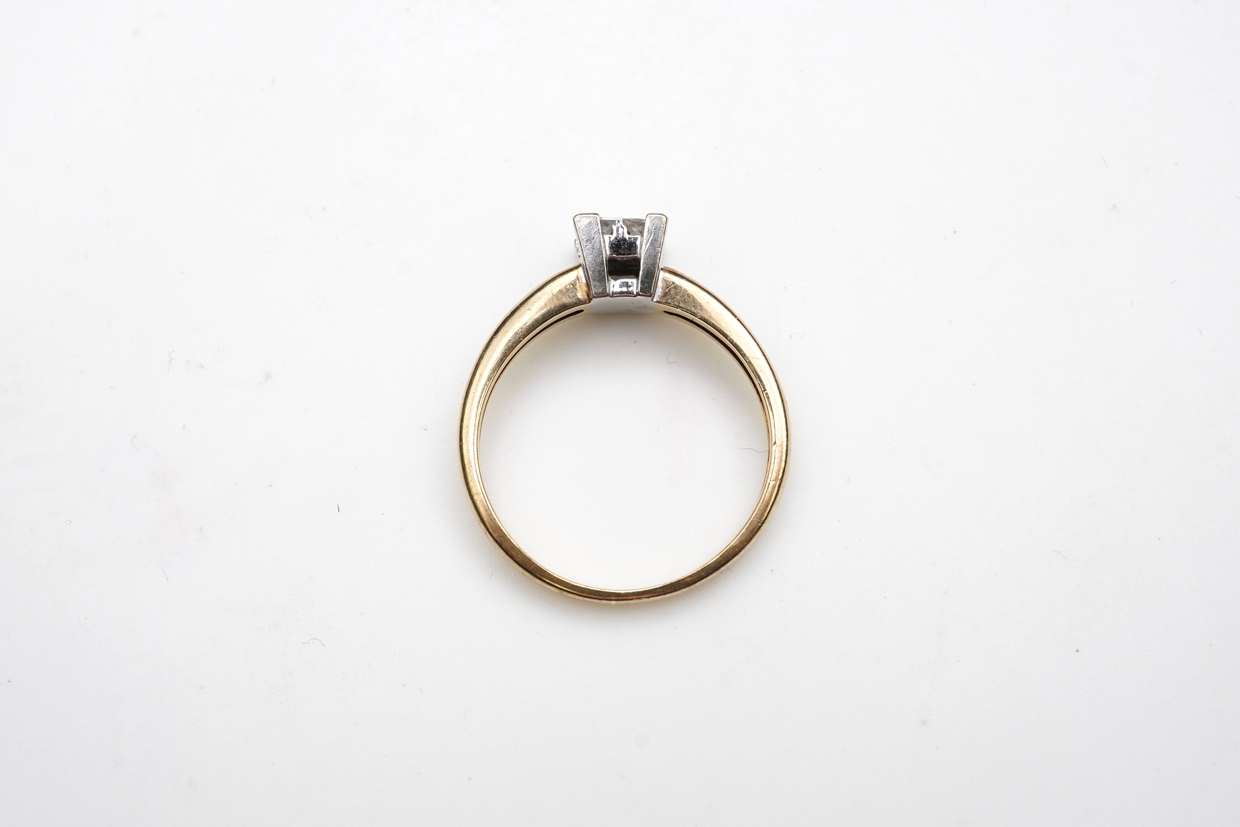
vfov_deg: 29.9
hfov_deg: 43.6
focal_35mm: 45
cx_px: 620
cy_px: 414
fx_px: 1550
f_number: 18
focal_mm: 30
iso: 400
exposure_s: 1/100
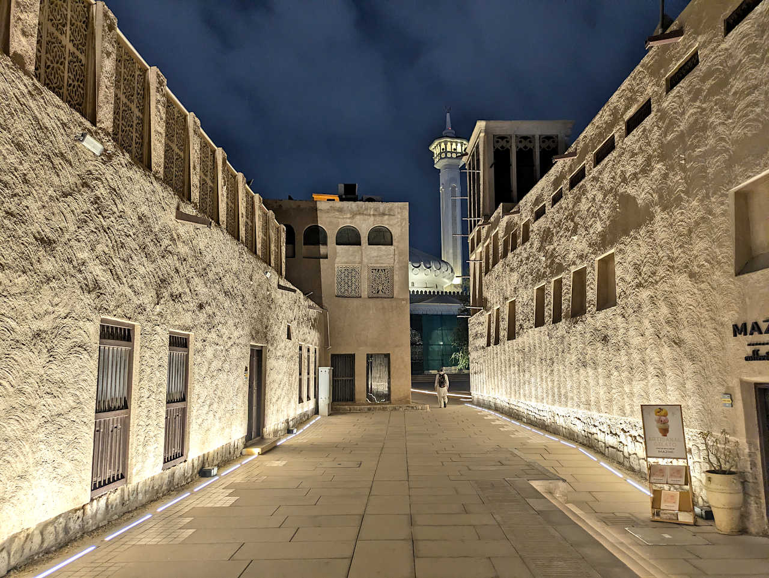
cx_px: 384
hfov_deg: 69.4
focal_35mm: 25
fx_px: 556
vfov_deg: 54.9
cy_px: 289
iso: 266
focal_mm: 5.43
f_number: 1.89
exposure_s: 1/50
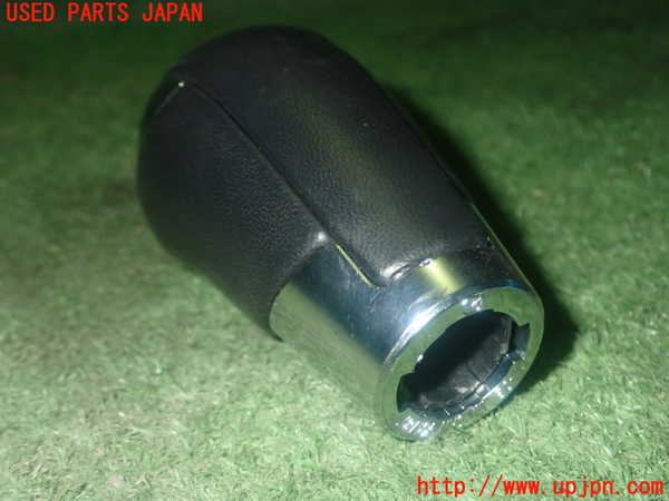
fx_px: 908
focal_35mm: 47
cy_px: 250
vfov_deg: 30.9
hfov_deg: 40.4
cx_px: 334
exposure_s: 1/50
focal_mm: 8.4
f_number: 9
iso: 800
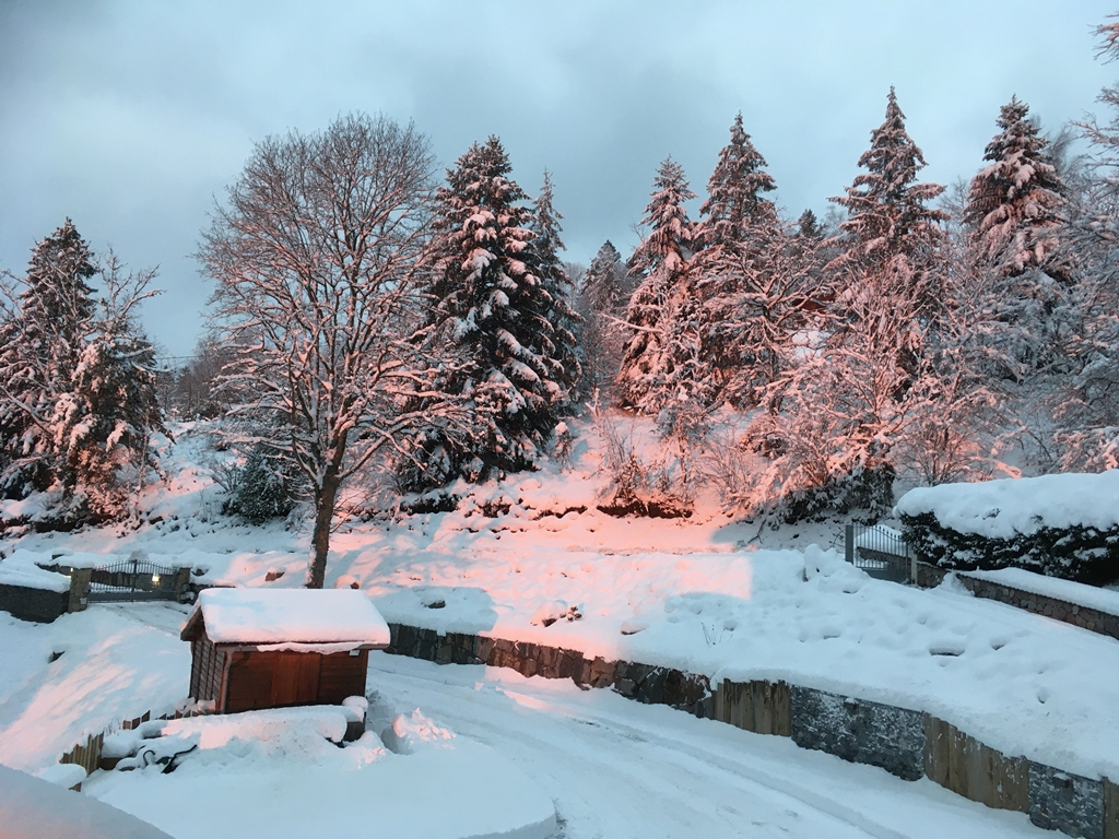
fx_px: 937
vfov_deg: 48.2
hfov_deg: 61.7
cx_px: 560
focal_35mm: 29
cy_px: 420
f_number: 2.2
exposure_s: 1/33
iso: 32
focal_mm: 4.15
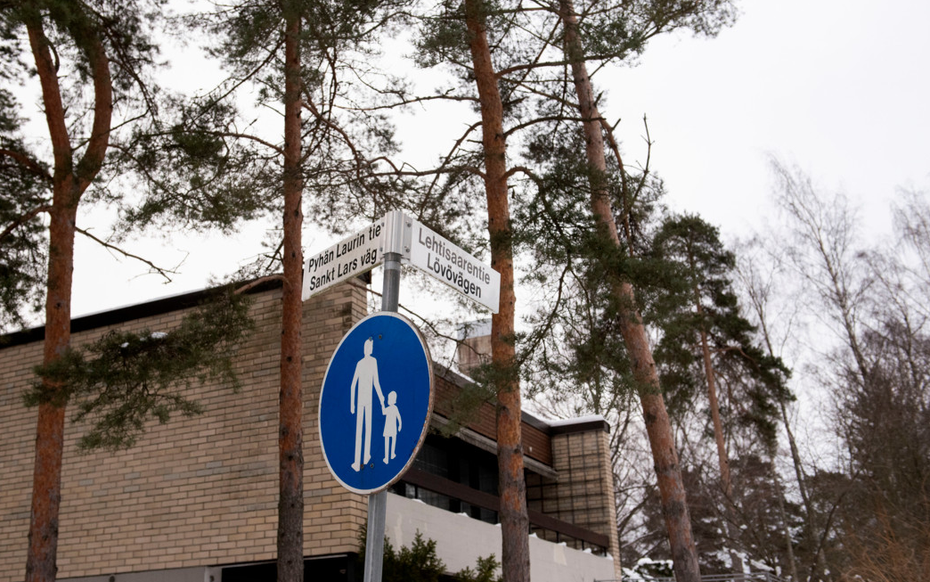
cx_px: 411
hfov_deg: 48.1
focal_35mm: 41
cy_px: 275
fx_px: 1039
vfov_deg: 31.3
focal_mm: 35
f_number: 4.8
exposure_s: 1/3000
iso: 1600
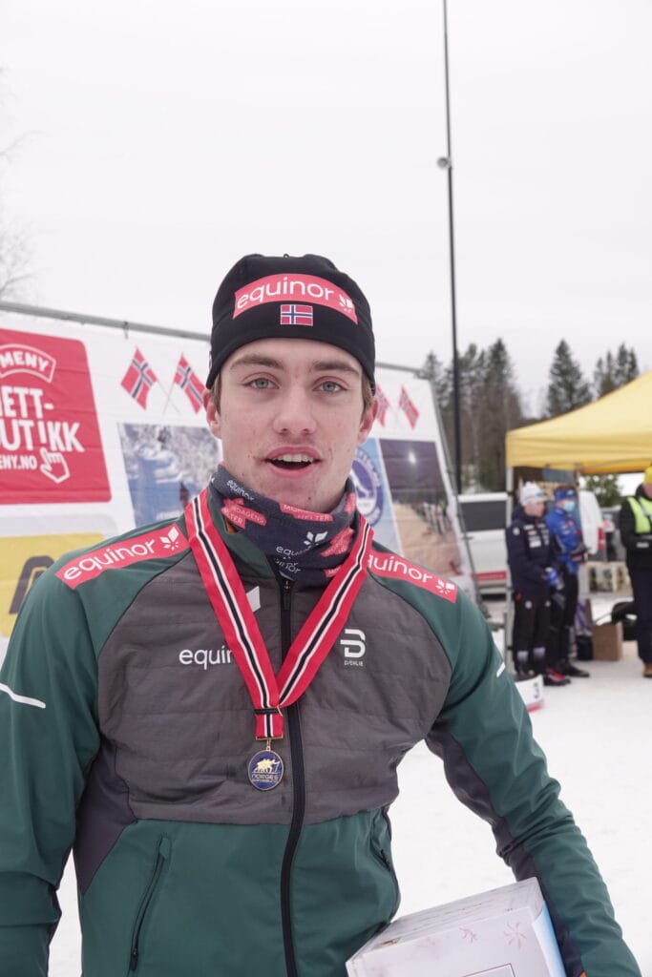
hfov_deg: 36.9
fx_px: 978
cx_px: 326
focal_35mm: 36
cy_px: 488
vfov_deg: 53.1
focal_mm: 13.31
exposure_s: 1/160
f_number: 3.2
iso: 100
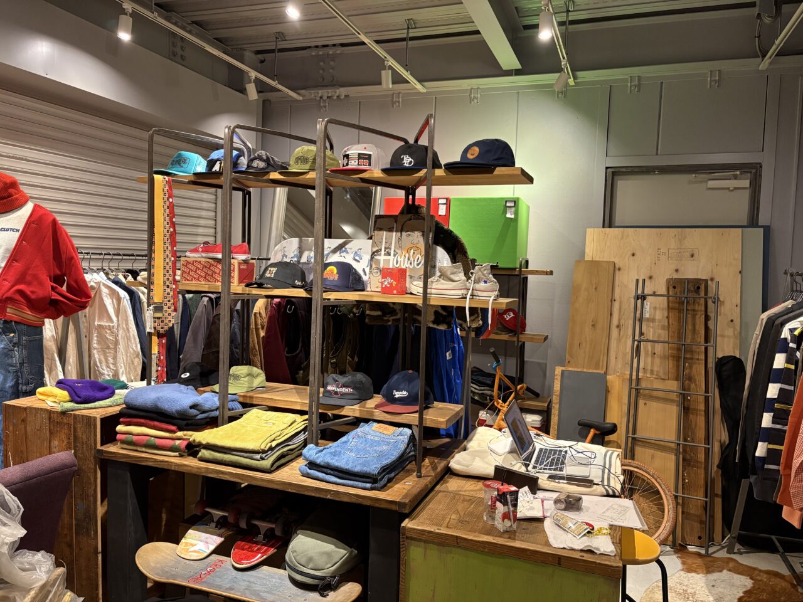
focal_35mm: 26
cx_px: 402
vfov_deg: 53.1
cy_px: 301
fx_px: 603
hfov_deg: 67.3
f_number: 1.6
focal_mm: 5.96
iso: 320
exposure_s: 1/60
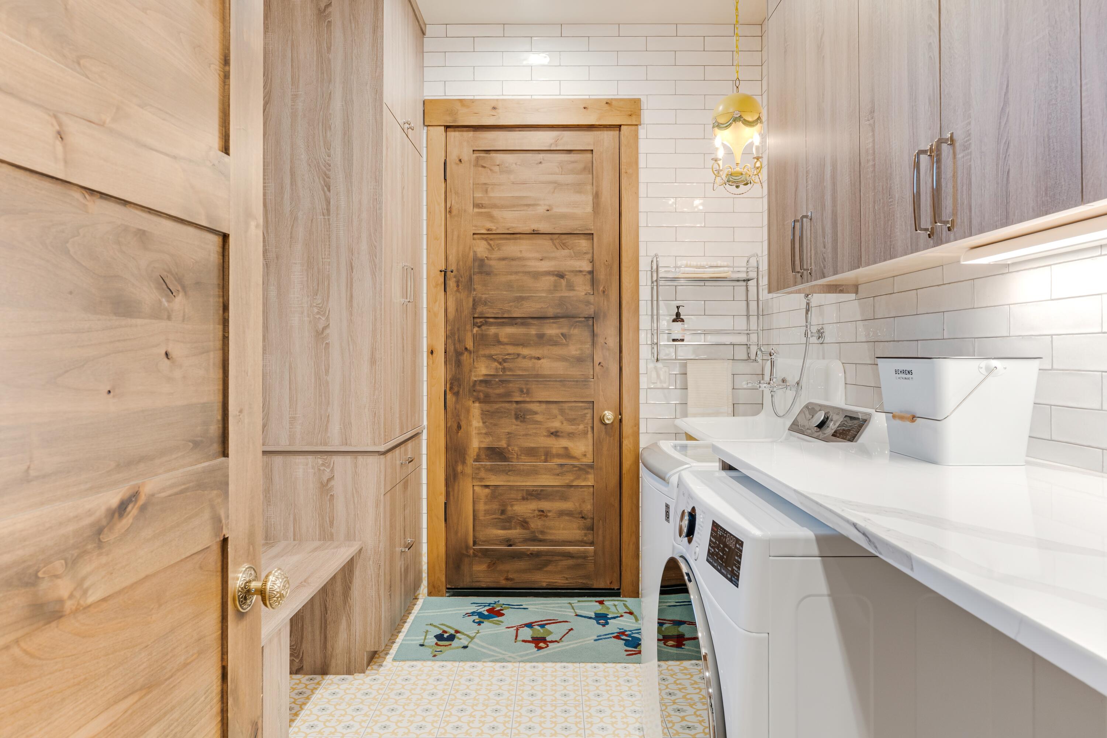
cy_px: 369
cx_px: 554
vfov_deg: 54.1
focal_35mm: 24
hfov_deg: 74.9
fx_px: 723
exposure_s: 1/6
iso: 640
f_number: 9
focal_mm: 23.5
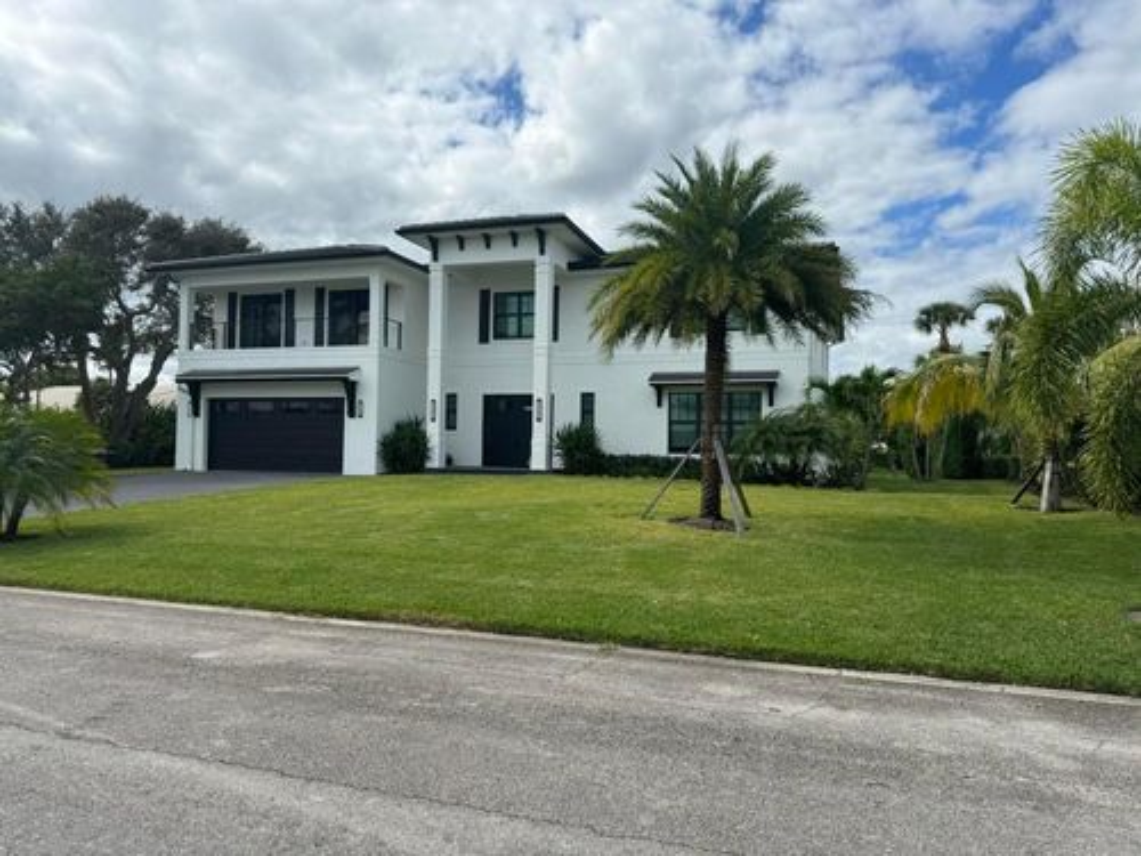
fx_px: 791
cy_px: 428
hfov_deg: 71.6
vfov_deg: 56.8
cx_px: 570
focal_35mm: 24
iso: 80
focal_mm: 6.76
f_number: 1.78
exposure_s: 1/4049
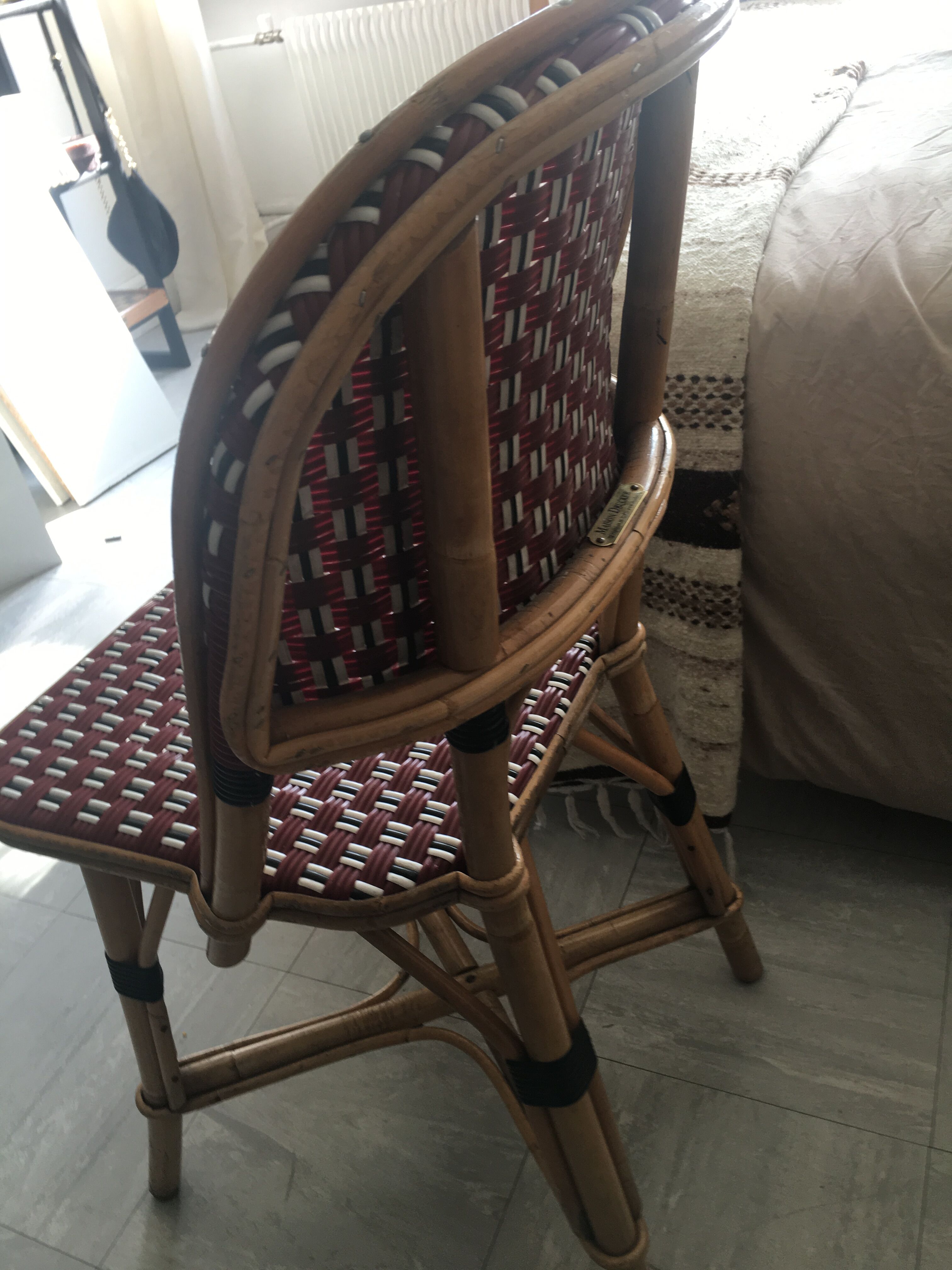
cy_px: 635
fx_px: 1063
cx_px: 476
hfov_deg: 48.2
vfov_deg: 61.7
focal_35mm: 29
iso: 40
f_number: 2.2
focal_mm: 4.15
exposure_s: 1/100
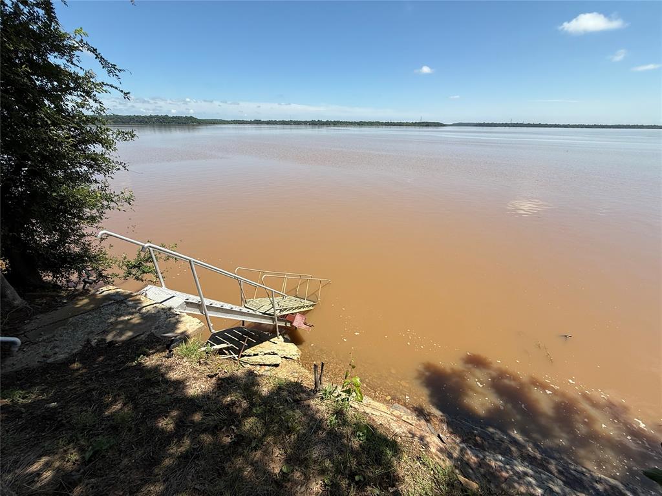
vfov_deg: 85.7
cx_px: 331
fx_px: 268
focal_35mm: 14
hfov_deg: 102.1
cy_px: 248
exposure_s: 1/1961
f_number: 2.2
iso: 50
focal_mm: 2.22
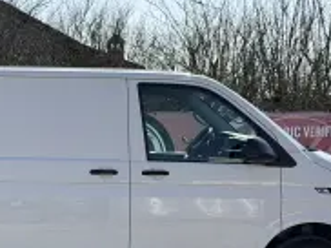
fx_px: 907
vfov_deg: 15.4
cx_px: 91
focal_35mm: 95
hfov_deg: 20.5
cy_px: 195
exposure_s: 1/4329
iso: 80
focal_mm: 6.76
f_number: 1.78
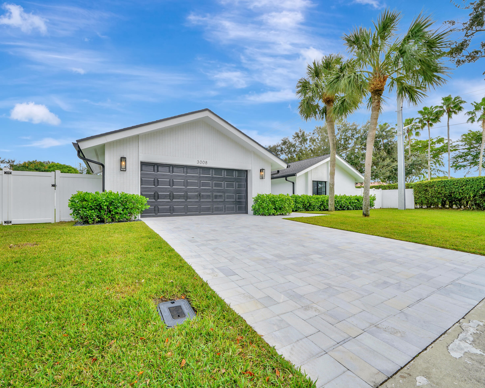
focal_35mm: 14
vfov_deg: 88.0
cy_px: 195
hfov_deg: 100.6
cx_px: 228
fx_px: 201
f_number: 13
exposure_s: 1/250
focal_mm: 12
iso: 100
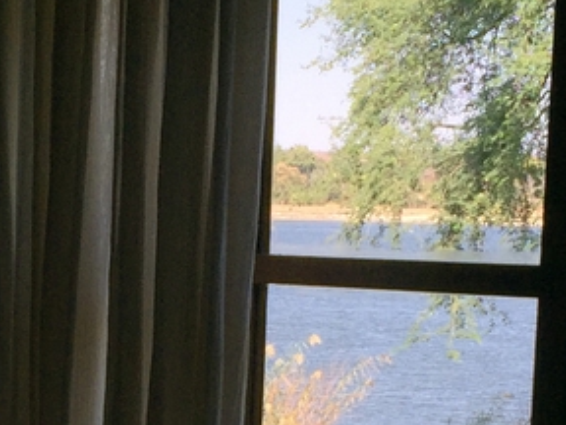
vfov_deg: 11.3
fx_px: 2109
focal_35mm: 129
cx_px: 92
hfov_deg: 15.2
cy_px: 523
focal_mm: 4.15
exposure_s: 1/628
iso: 32
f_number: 2.2
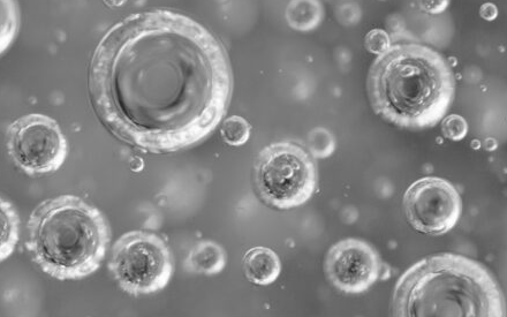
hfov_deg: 3.2
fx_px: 9064
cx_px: 580
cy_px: 496
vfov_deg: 2.0
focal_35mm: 656
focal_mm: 135
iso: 200
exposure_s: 1/125
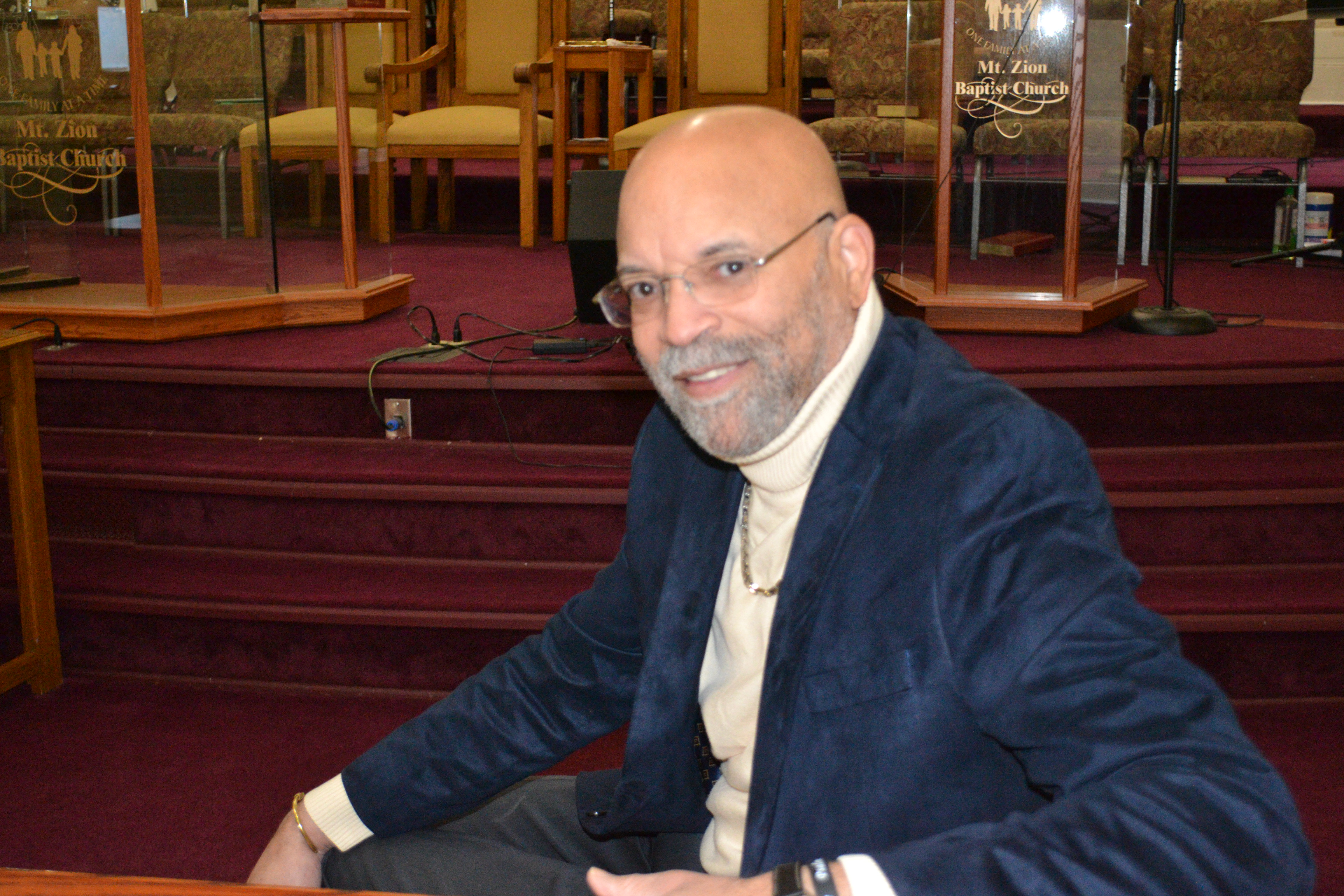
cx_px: 672
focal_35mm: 48
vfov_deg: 28.1
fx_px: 1792
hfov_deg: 41.1
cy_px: 448
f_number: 4.8
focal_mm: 32
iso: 3200
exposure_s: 1/60
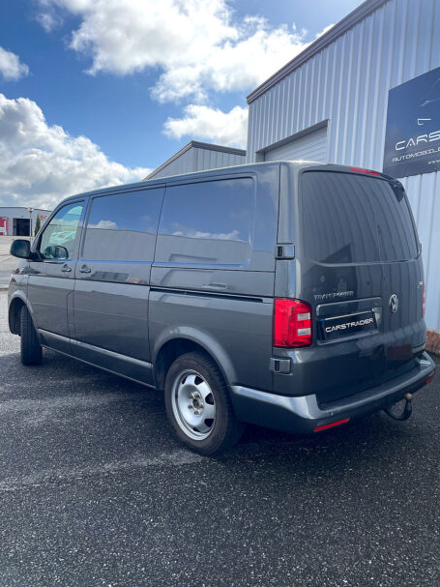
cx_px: 222
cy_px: 285
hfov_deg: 51.3
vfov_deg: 65.3
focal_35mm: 27
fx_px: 458
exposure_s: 1/2506
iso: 32
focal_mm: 4.2
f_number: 1.6
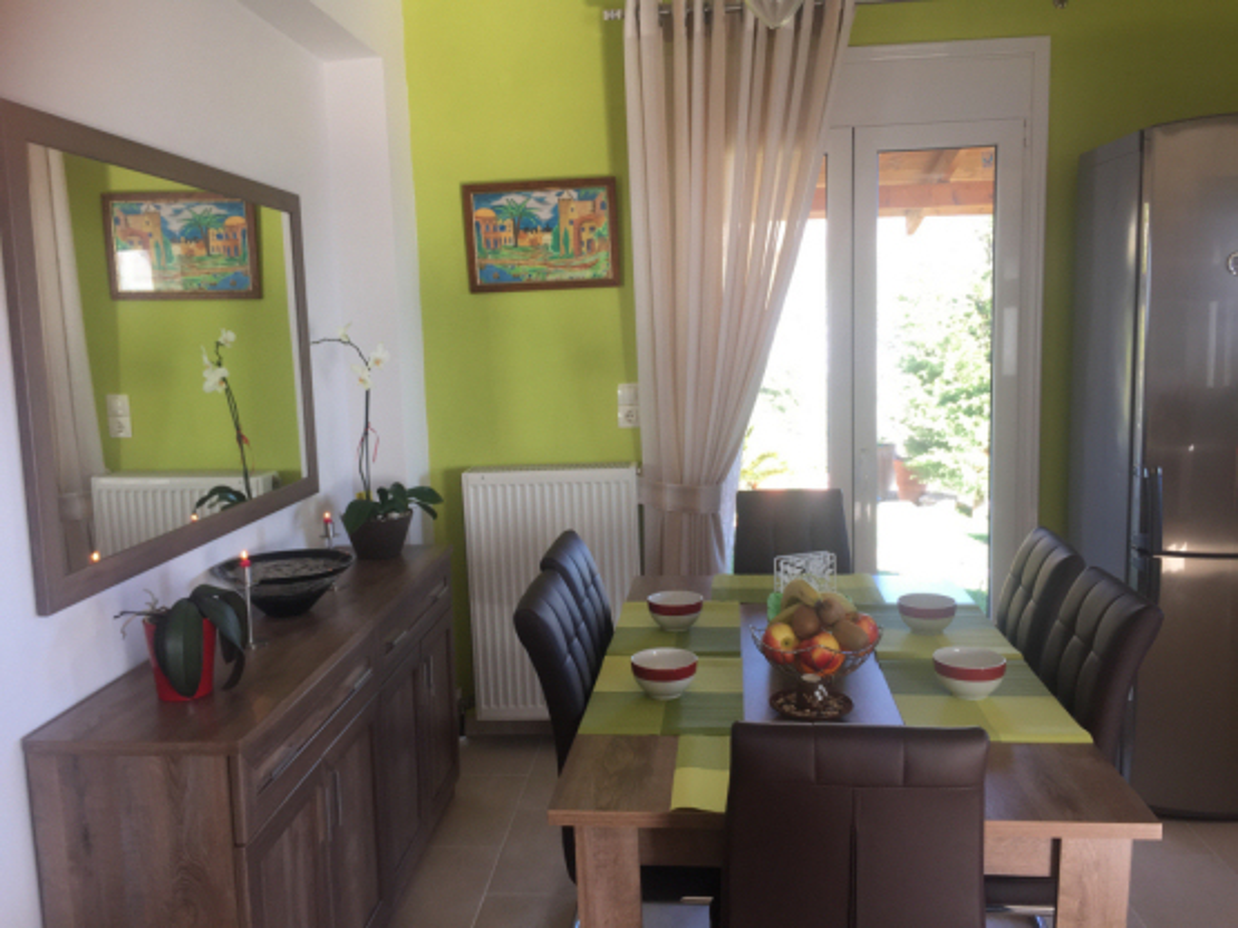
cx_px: 619
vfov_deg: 48.2
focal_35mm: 29
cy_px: 464
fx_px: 1037
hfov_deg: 61.7
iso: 32
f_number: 2.2
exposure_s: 1/50
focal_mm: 4.15
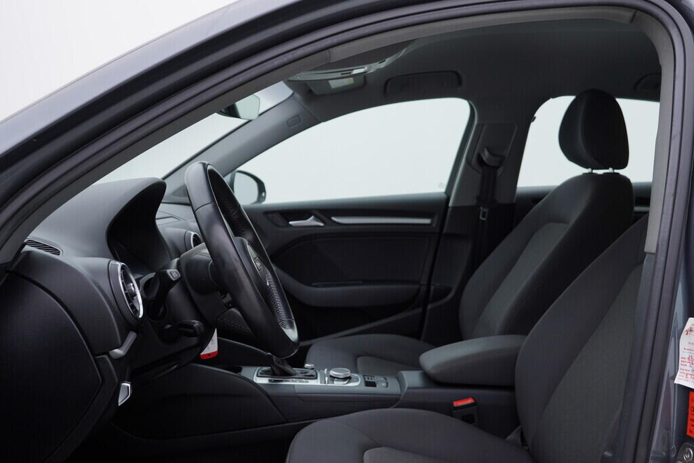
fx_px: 694
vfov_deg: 36.9
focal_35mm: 36
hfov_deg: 53.1
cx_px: 347
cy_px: 232
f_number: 4
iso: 125
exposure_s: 1/60
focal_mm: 24
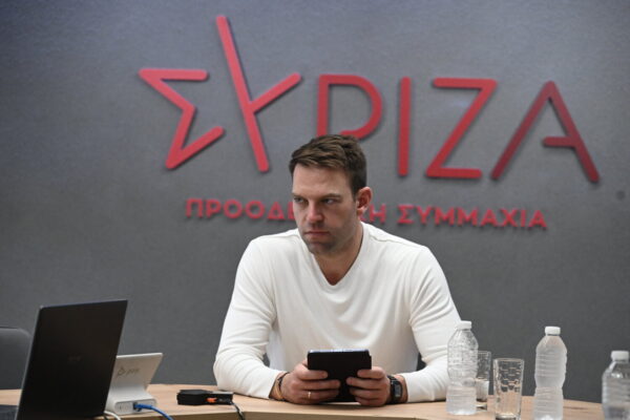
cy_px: 210
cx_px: 315
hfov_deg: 13.7
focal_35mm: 150
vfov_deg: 9.1
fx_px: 2625
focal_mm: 150
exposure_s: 1/500
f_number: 5
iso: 5000
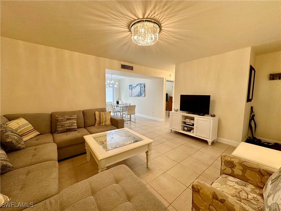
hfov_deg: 102.1
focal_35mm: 14
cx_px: 140
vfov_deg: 85.7
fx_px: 114
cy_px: 106
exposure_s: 1/120
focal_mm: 2.22
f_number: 2.2
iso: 250
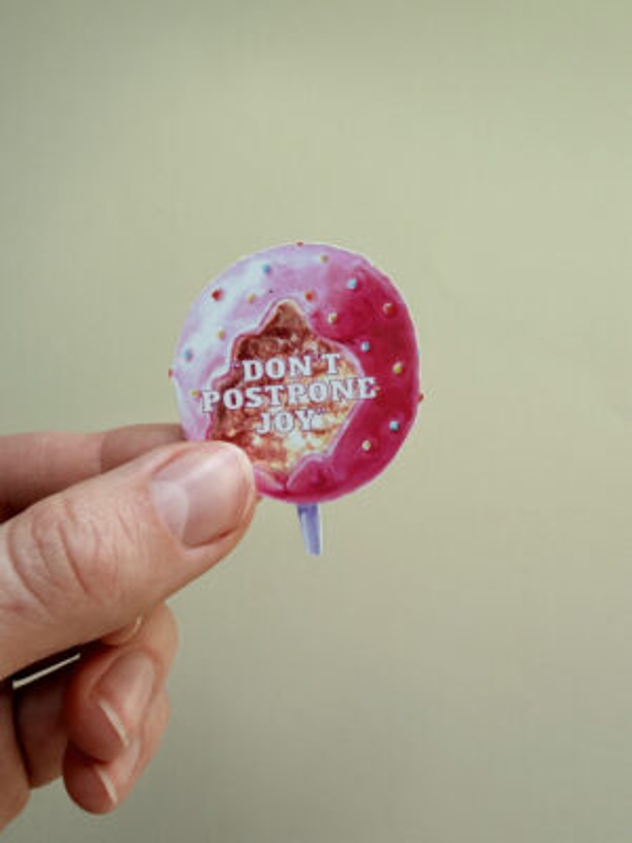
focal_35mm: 26
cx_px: 316
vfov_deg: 67.3
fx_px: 633
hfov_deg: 53.1
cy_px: 422
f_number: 2.2
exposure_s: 1/238
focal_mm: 2.22
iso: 40
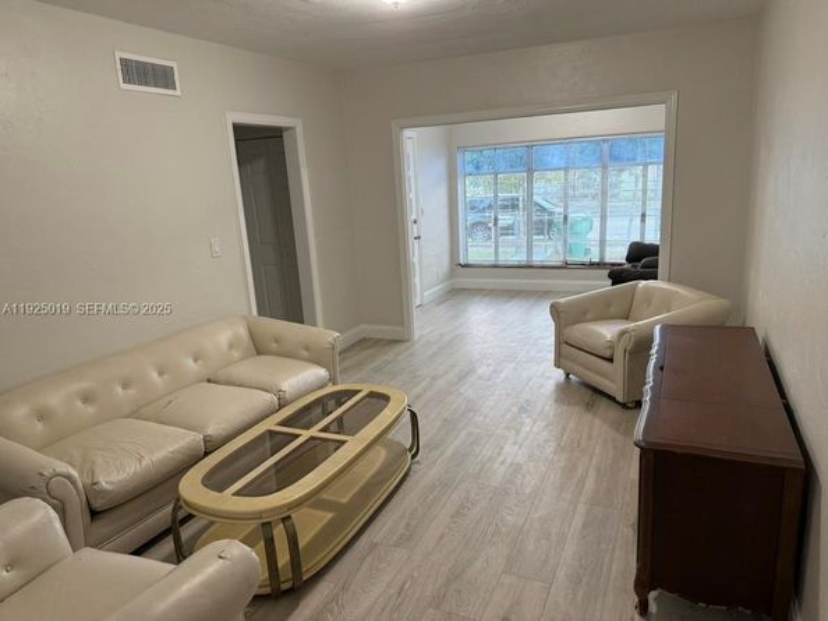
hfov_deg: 71.6
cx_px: 414
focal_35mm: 24
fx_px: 574
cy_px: 310
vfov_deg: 56.8
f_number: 1.78
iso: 160
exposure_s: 1/60
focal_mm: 6.76
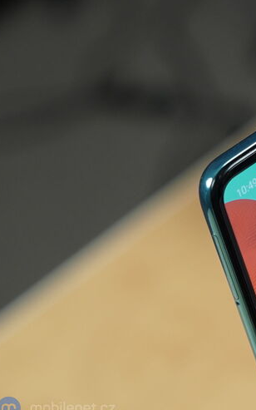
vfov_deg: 26.8
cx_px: 332
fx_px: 860
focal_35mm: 77
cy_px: 200
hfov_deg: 16.1
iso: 500
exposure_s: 1/125
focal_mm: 45
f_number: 4
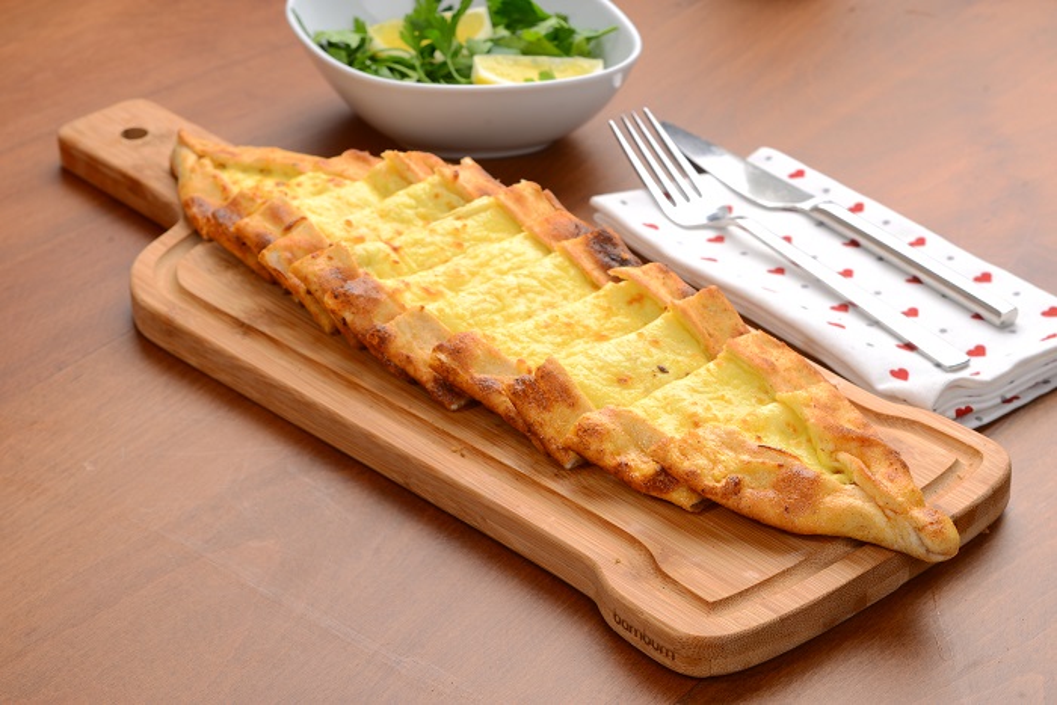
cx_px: 528
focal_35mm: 85
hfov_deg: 23.9
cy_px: 352
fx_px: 2496
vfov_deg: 16.1
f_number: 9
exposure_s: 1/125
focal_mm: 85
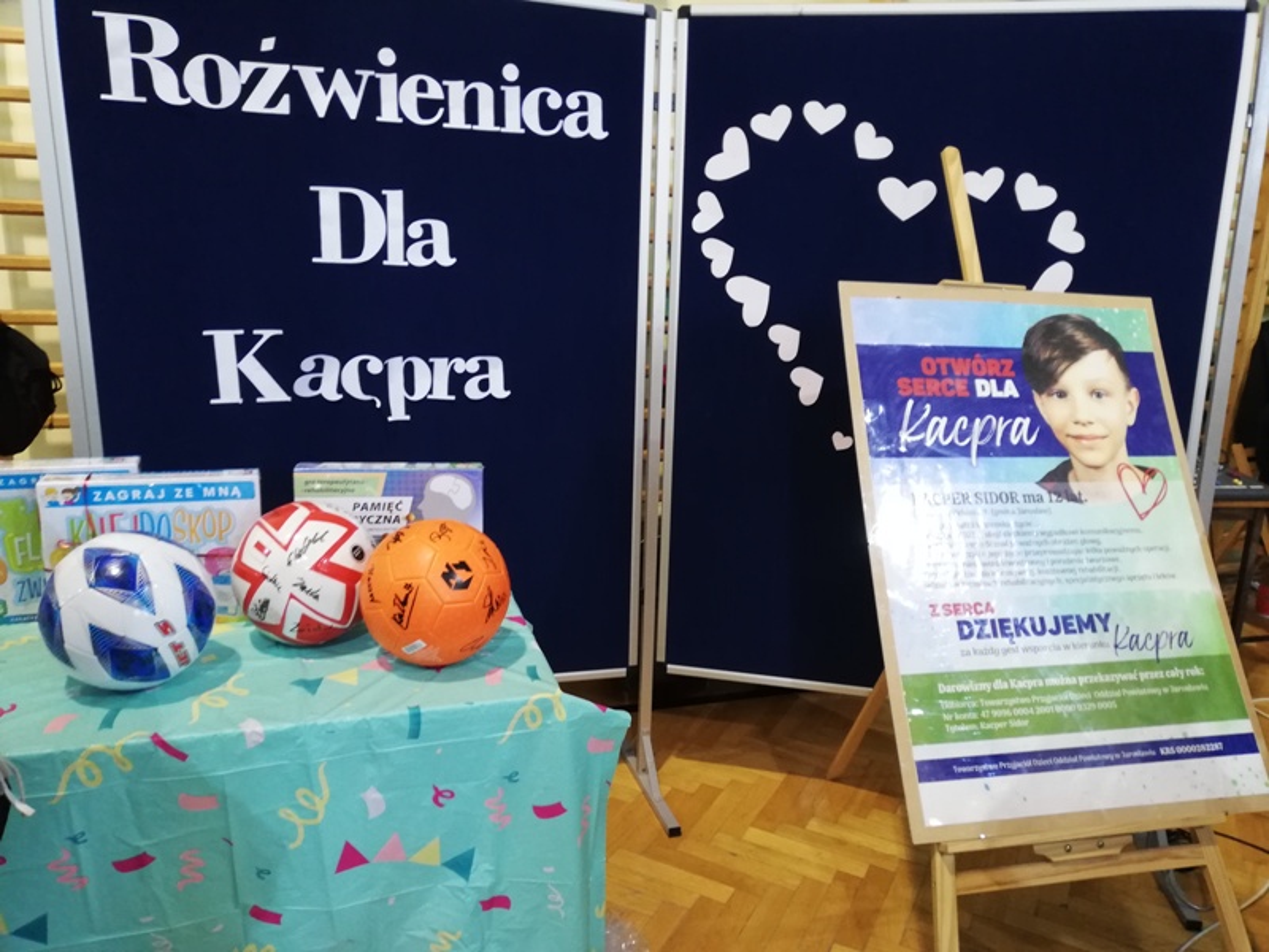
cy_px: 476
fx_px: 953
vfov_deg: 53.1
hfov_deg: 67.3
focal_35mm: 26
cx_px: 634
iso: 400
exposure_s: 1/33.3
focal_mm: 3.81
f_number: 2.2
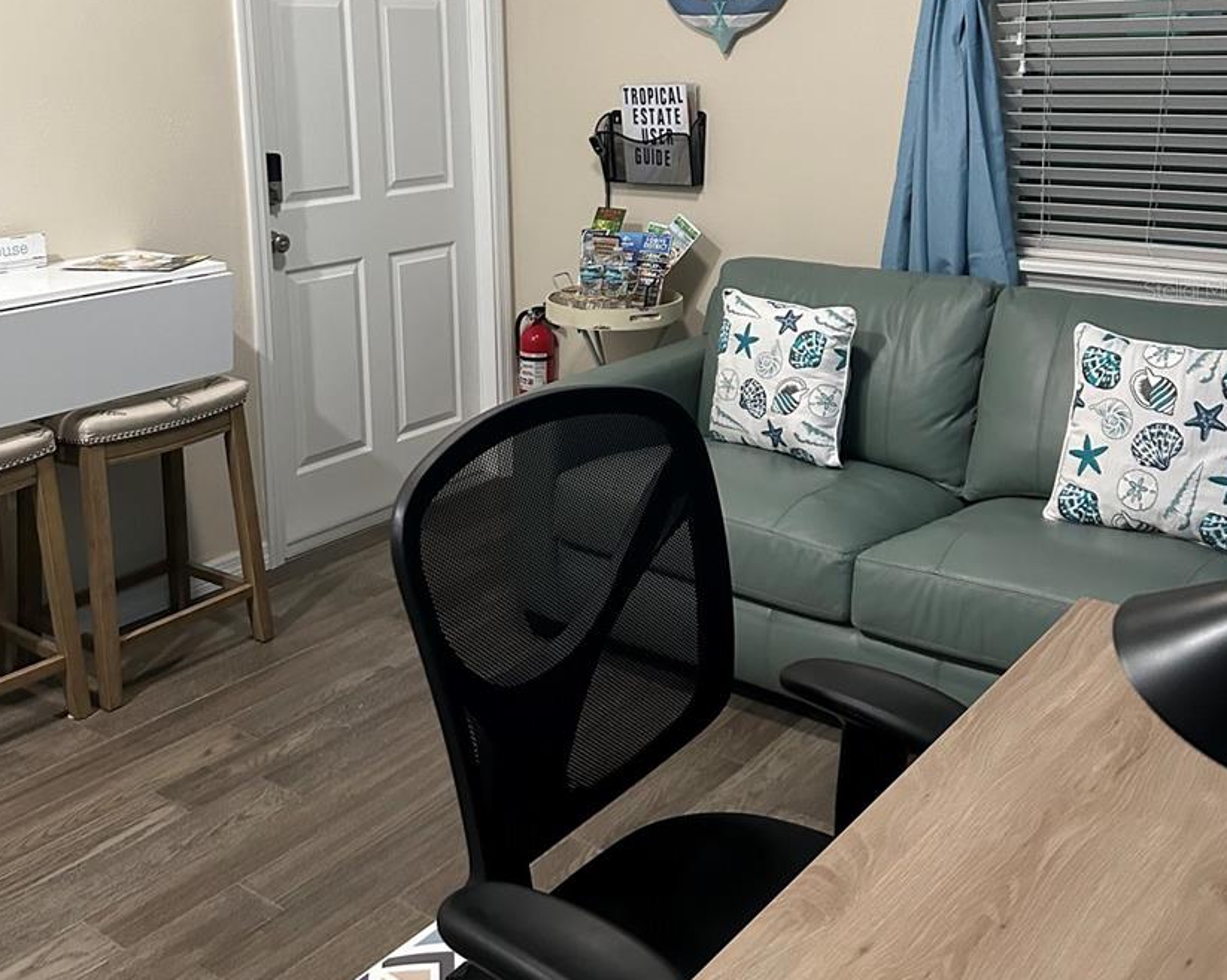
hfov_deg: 49.1
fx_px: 1343
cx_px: 578
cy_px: 289
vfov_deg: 39.4
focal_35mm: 37
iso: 500
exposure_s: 1/60
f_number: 1.5
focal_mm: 5.7
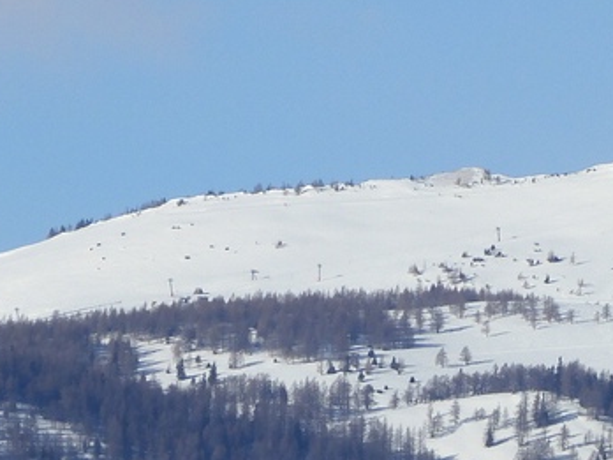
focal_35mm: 1229
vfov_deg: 1.2
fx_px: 21764
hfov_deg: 1.6
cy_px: 418
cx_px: 557
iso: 100
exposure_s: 1/800
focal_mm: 80.3
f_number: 6.3
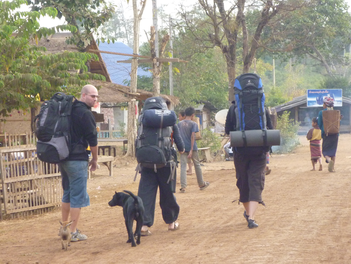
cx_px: 176
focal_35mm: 157
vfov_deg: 9.5
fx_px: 1592
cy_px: 132
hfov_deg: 12.6
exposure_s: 1/125
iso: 400
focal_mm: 22.8
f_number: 5.9
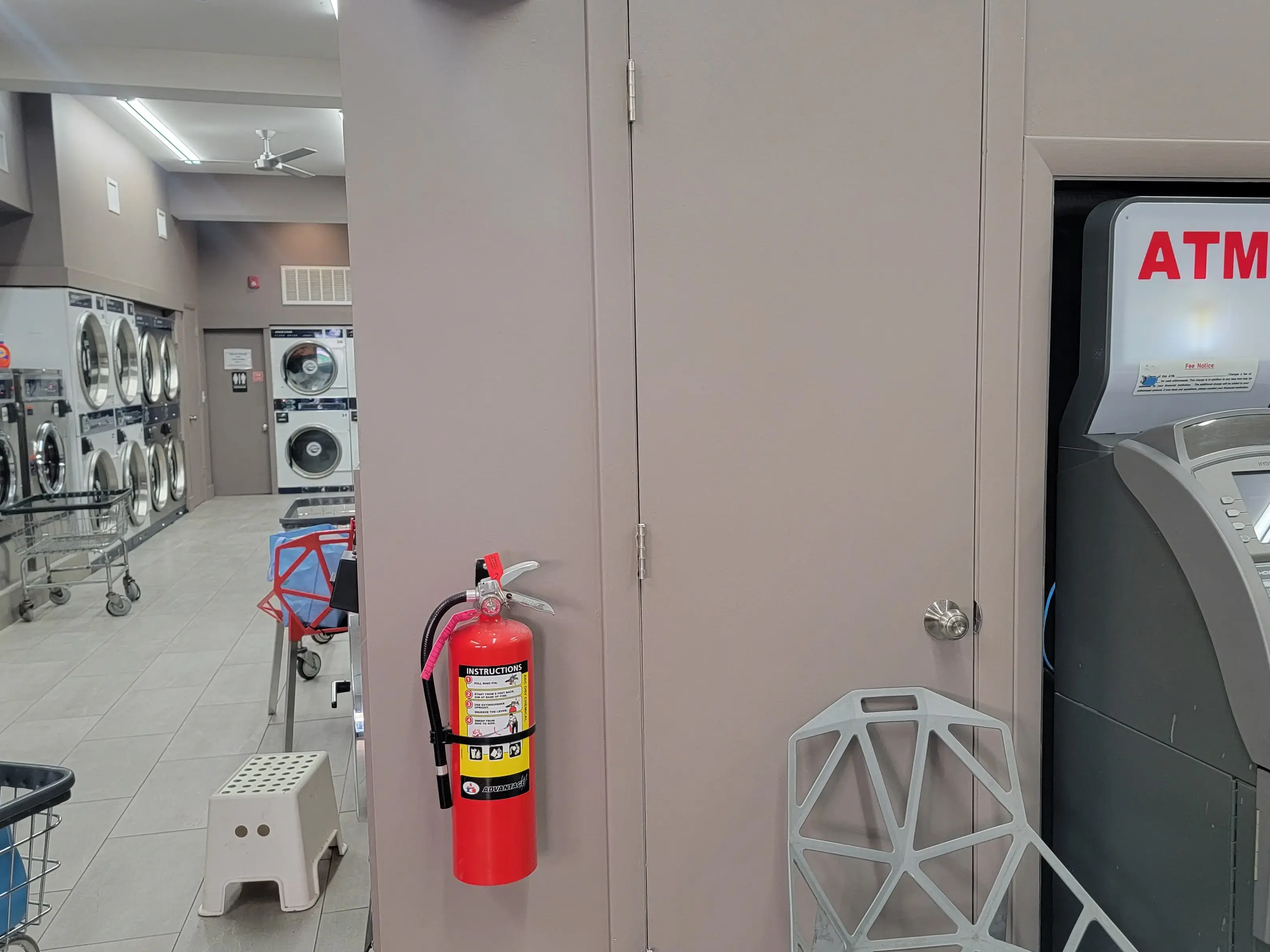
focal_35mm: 30
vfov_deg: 46.8
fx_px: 1101
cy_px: 462
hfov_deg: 59.9
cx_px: 670
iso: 160
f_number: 1.8
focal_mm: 6.7
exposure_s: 1/120
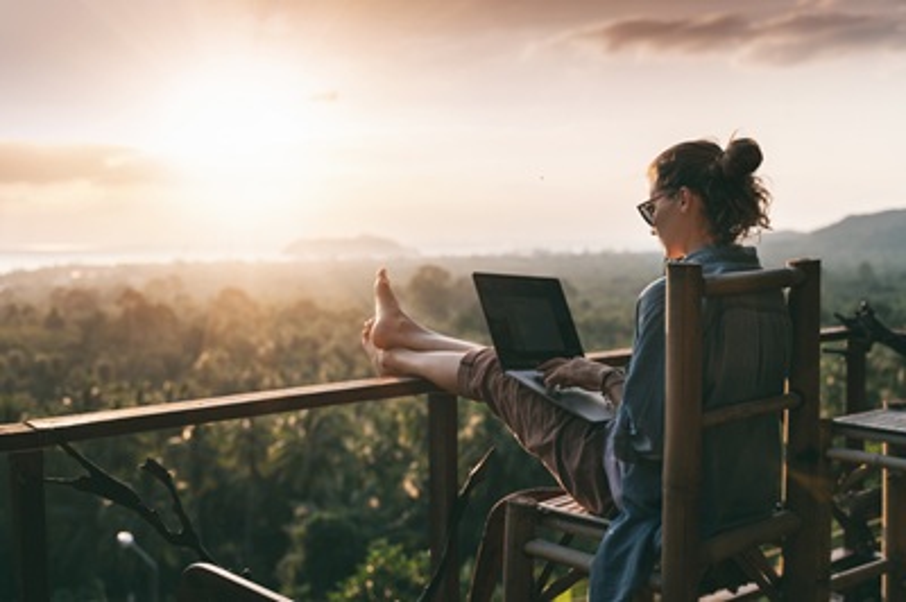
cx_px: 453
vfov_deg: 31.1
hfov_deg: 45.5
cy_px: 301
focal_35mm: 43
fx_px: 1081
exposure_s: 1/2500
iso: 400
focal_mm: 43
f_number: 2.8
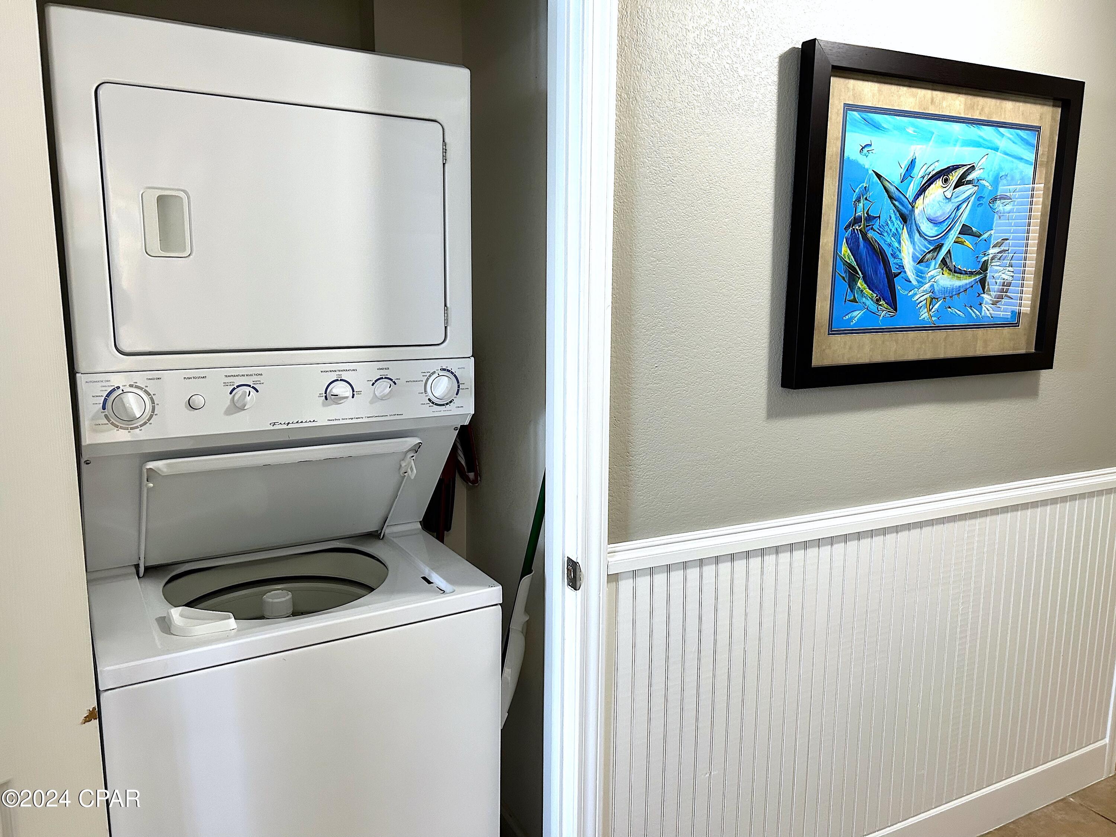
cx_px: 558
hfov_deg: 67.3
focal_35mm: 26
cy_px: 418
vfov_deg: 53.1
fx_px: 838
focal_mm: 5.7
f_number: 1.5
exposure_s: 1/60
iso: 250
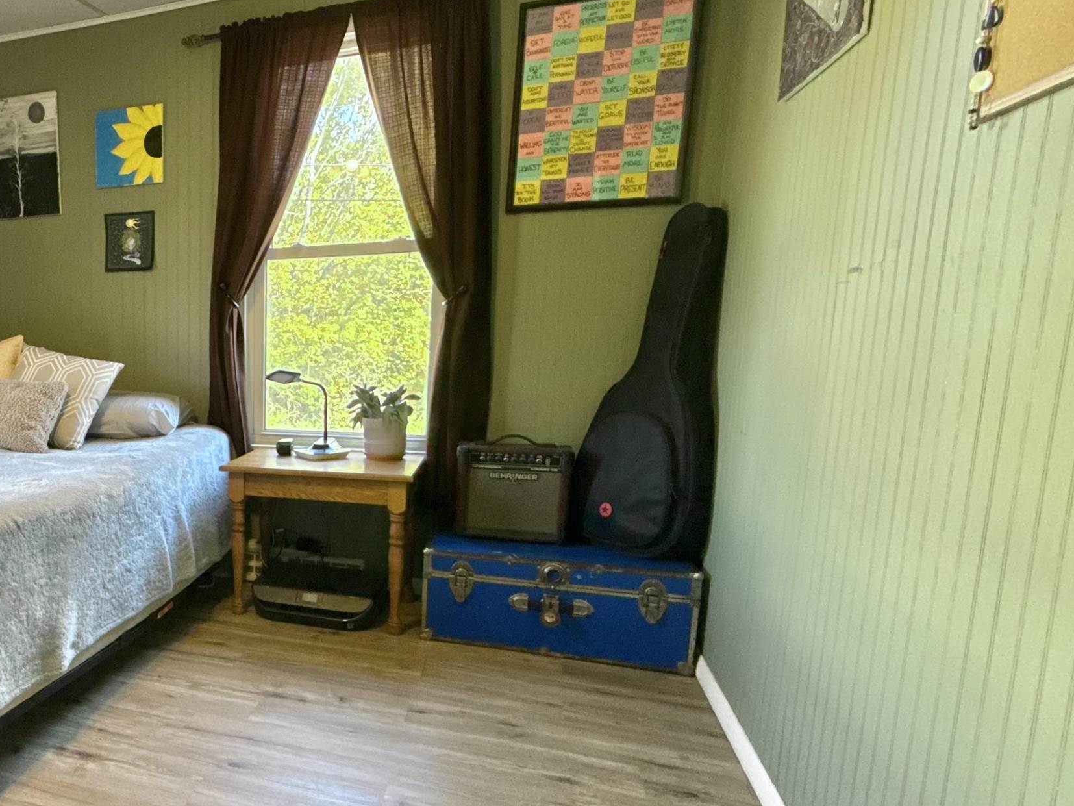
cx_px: 140
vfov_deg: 52.9
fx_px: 807
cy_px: 464
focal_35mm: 26
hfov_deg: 59.0
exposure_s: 1/120
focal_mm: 2.22
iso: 640
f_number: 2.2
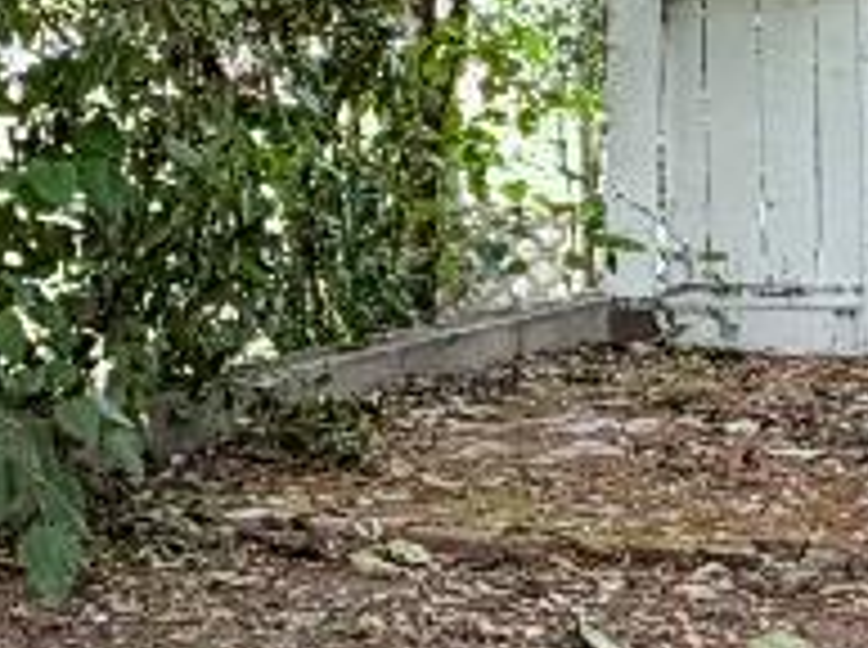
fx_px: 2728
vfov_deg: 13.4
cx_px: -486
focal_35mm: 109
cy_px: 70
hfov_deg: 16.3
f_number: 2.2
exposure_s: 1/121
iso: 160
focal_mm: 2.22
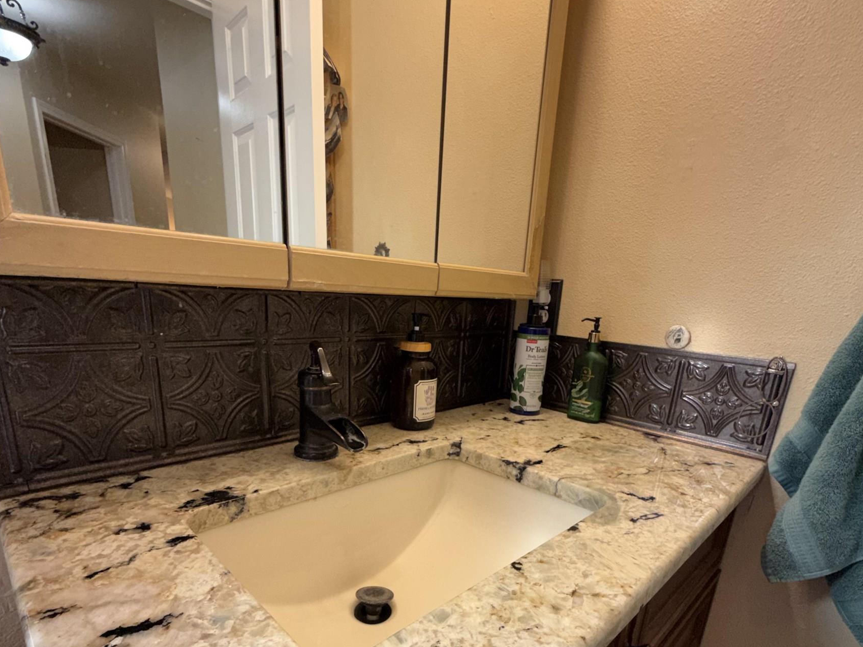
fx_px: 474
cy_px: 436
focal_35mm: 19
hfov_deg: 84.7
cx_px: 436
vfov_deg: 66.6
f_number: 2.2
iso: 125
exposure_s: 1/99
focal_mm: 2.22
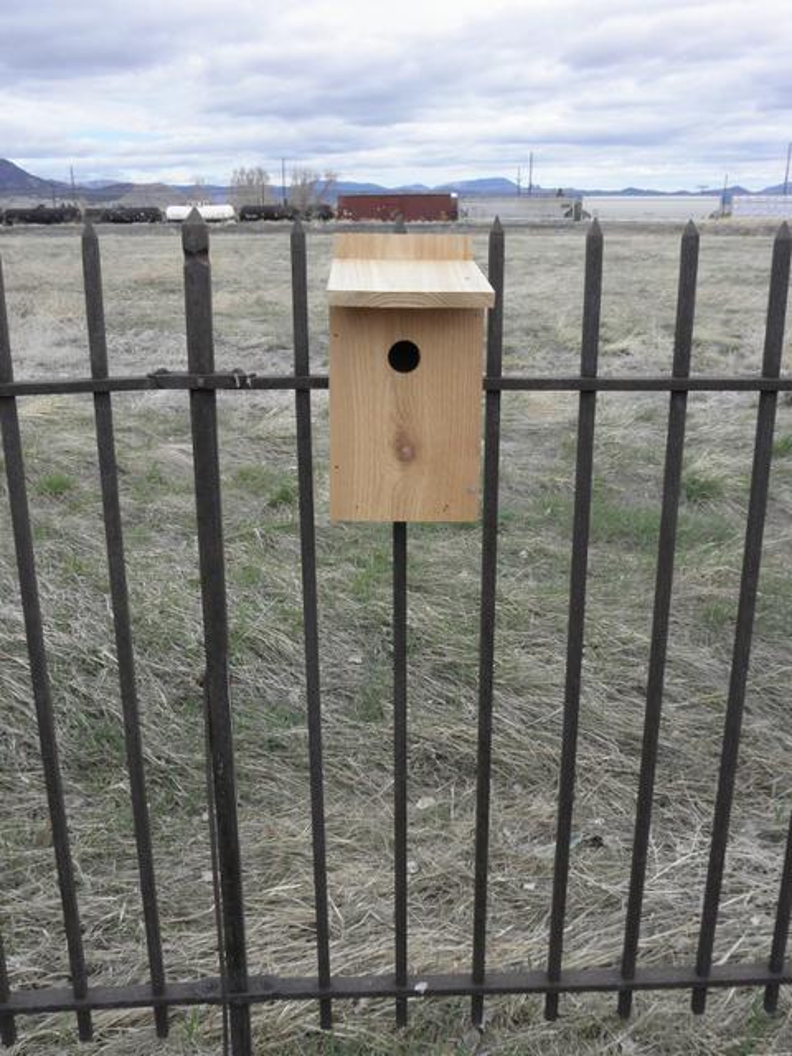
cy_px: 528
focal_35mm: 32
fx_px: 976
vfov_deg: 56.8
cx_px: 396
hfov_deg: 44.2
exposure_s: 1/160
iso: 64
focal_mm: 5.71
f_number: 5.6
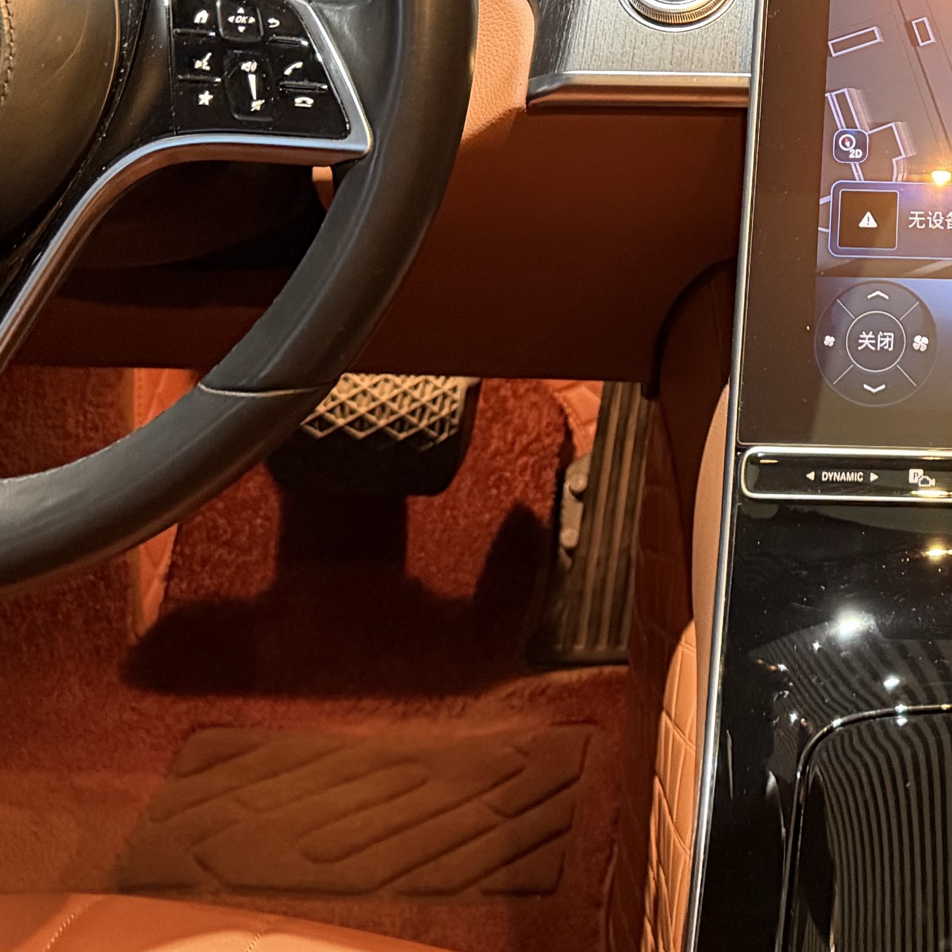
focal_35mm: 69
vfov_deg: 23.3
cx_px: 976
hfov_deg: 23.8
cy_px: -121
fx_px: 2147
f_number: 1.78
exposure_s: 1/50
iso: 800
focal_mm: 6.76
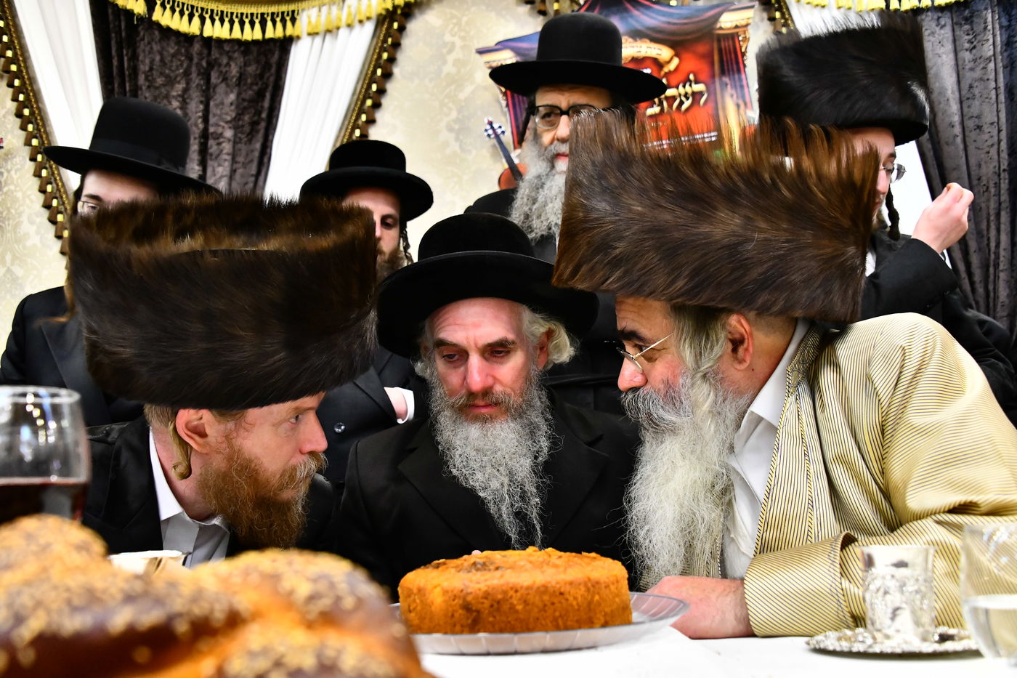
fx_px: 989
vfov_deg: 37.8
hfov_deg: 54.4
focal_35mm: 35
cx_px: 508
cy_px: 339
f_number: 5.6
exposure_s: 1/100
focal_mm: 35
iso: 4000
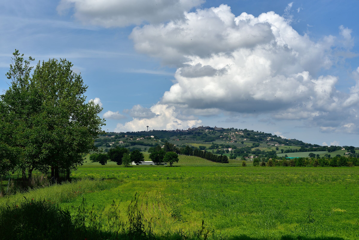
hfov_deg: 39.6
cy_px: 120
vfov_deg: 27.0
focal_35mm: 50
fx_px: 499
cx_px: 180
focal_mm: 50
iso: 100
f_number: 10
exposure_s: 1/320
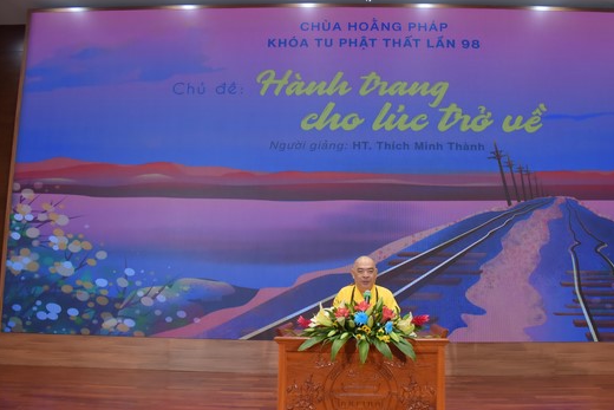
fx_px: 512
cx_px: 360
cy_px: 222
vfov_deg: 43.6
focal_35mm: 30
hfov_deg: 61.5
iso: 1250
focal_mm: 24
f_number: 5.6
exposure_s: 1/160
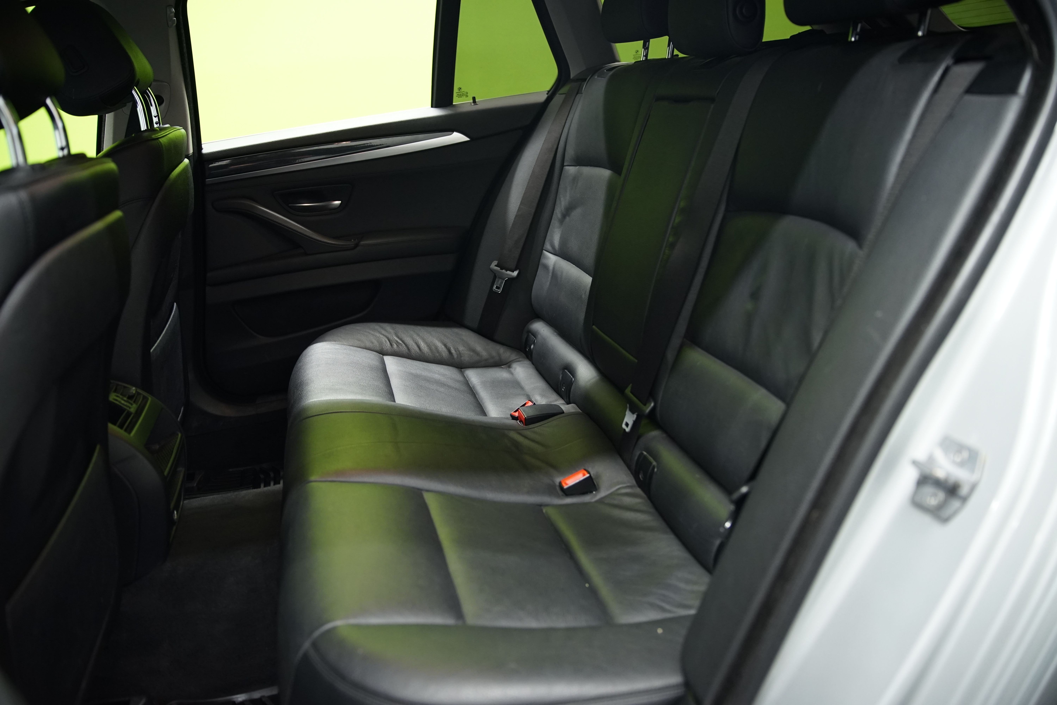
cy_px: 352
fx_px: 822
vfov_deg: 46.4
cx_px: 528
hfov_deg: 65.5
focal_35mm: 28
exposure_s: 1/30
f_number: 2.8
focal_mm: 28
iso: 1250
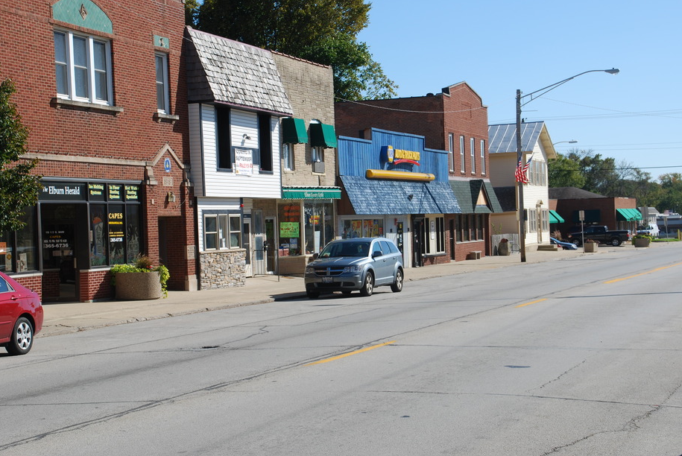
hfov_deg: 27.7
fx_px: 1384
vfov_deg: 18.7
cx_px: 351
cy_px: 222
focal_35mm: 73
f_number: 8
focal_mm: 46
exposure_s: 1/250
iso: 100
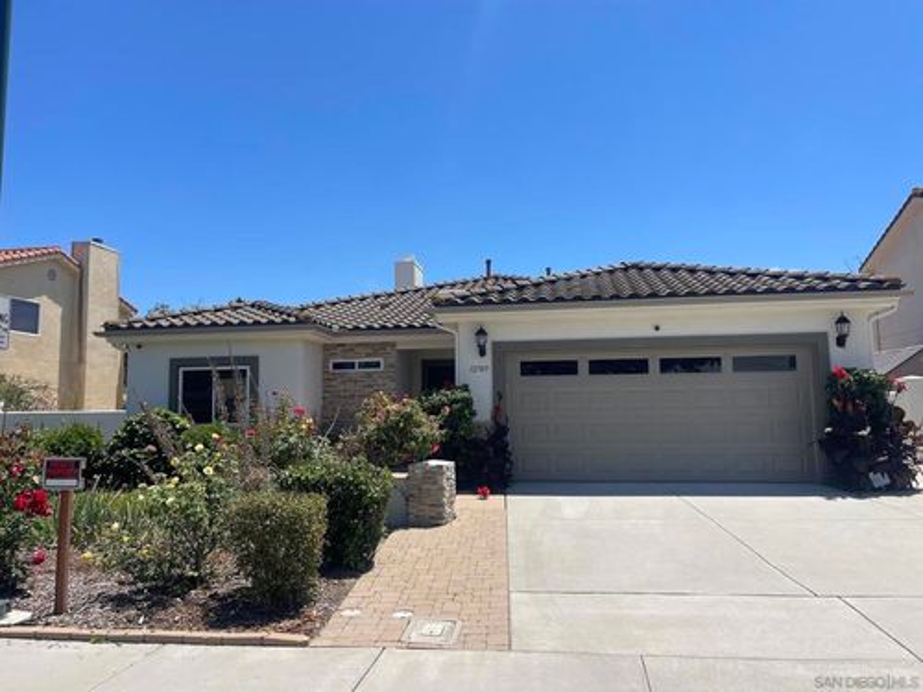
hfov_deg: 69.4
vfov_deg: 54.9
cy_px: 346
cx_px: 462
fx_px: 667
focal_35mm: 25
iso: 32
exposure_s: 1/4525
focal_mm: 5.1
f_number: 1.6
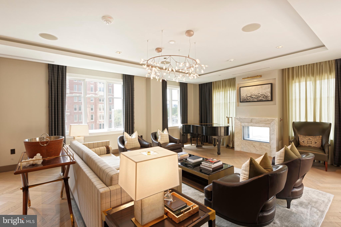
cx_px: 170
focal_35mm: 18
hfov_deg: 90.0
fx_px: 171
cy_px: 114
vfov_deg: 67.4
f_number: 11
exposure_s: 1/80
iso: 250
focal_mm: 18
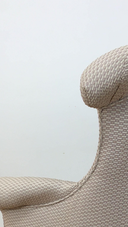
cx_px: 123
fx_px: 368
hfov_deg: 19.3
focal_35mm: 61
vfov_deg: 32.7
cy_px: 201
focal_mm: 4.15
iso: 32
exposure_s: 1/33
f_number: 2.2
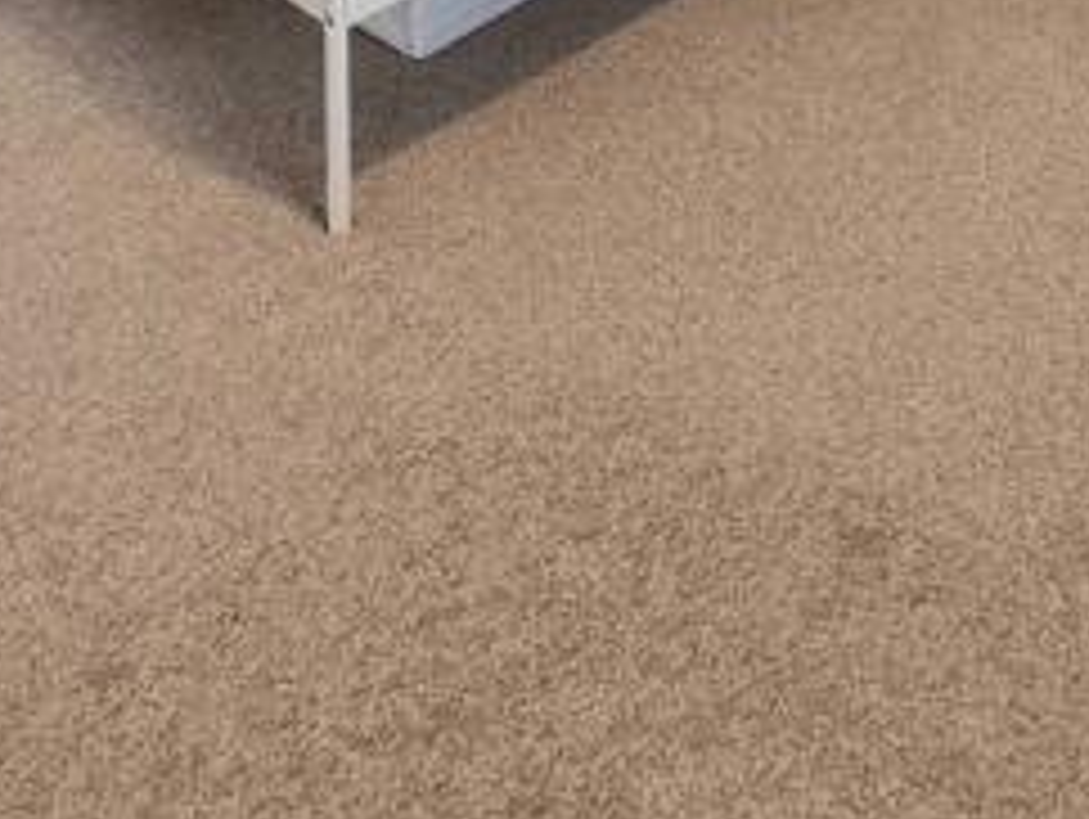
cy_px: -900
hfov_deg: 33.9
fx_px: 1732
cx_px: 864
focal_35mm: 55
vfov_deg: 17.3
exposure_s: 1/60.2
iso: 160
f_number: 2.2
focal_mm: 2.2
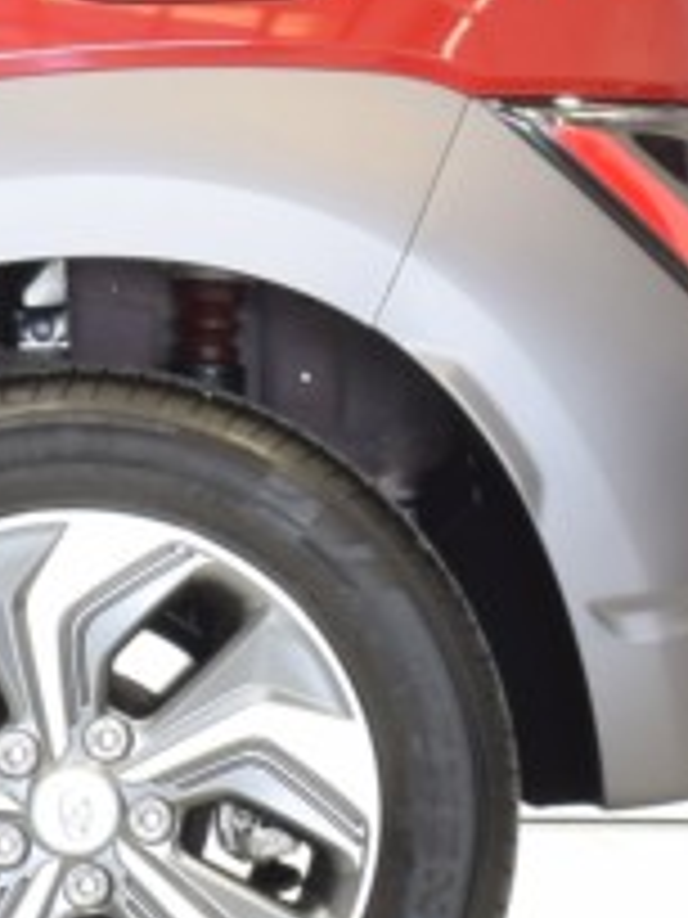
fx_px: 10653
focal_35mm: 402
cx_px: -1664
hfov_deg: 3.6
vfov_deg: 4.9
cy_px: -50
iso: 100
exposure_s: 1/1.6
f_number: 11
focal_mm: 38
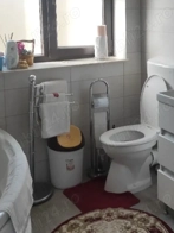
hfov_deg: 27.5
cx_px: 157
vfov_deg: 36.4
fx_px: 342
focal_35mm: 51
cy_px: 51
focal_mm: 5.43
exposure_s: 1/101
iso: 100
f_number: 1.89
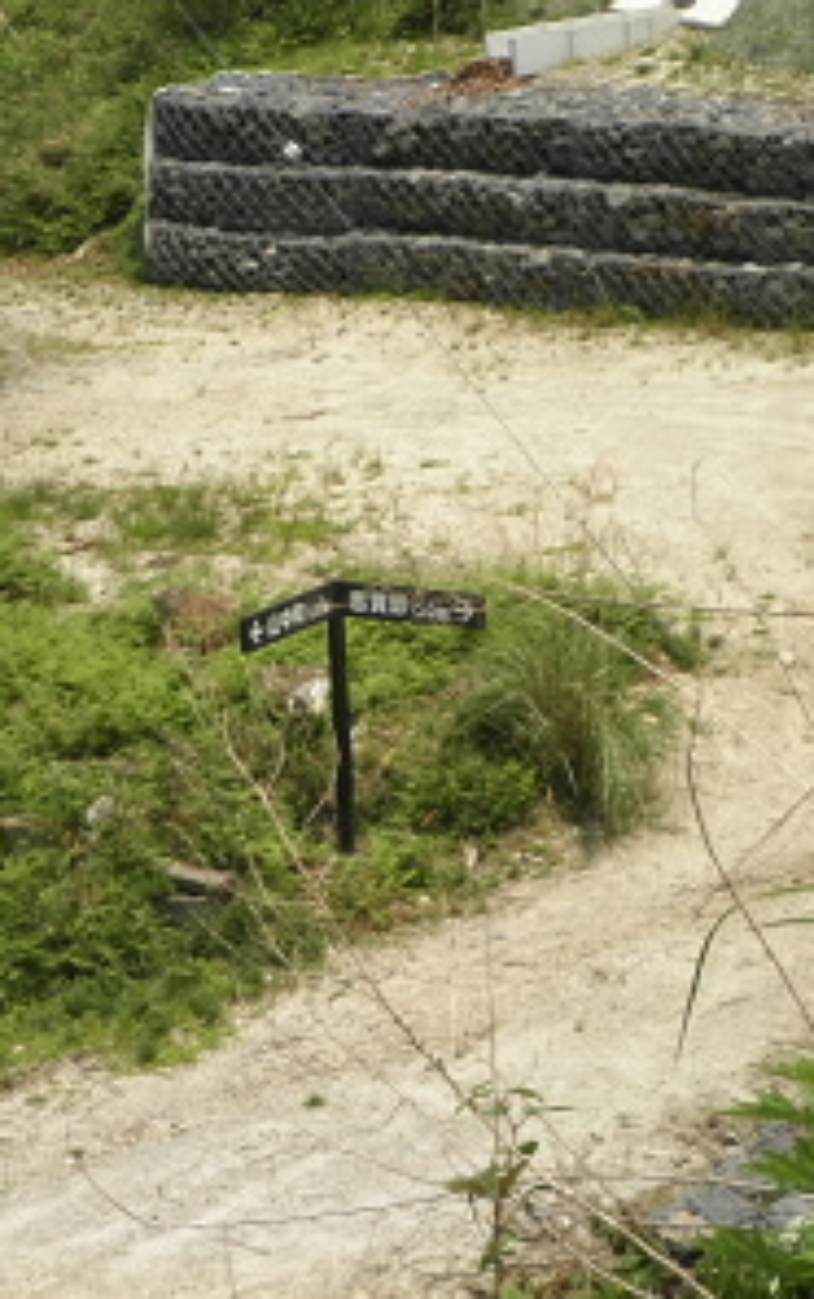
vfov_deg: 13.6
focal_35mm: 154
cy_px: 652
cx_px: 381
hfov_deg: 8.5
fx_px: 5458
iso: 64
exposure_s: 1/250
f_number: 5.9
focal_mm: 19.6
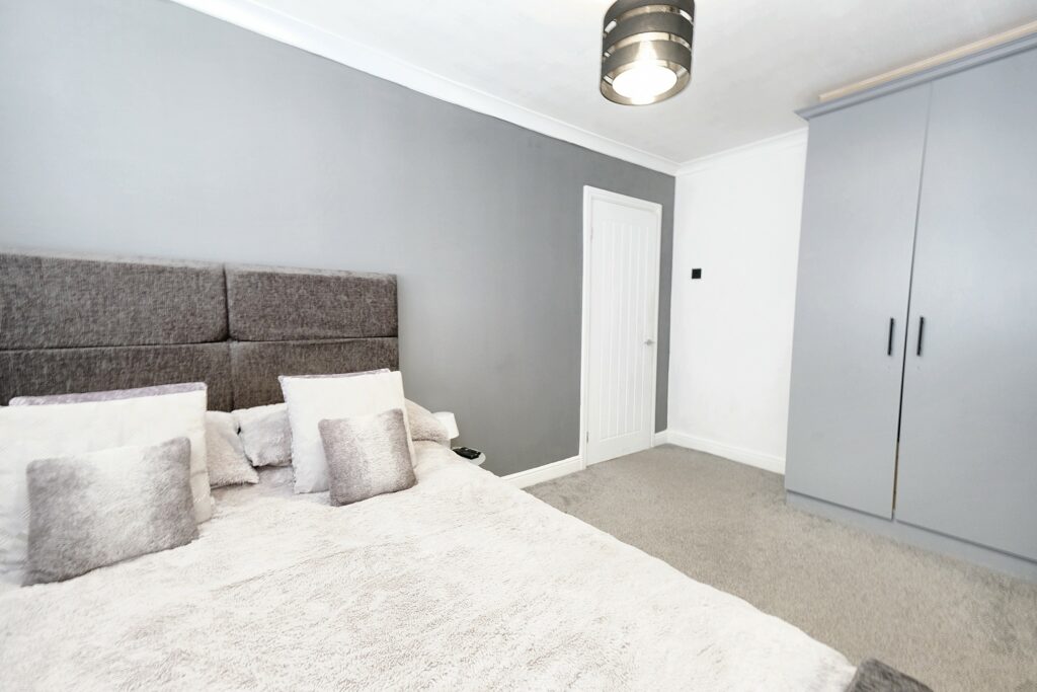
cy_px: 346
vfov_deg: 77.3
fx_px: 432
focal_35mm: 15
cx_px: 518
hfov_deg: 100.4
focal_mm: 10
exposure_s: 1/5
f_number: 4
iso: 800
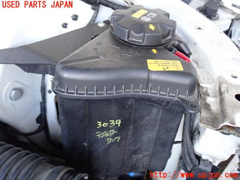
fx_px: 284
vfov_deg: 35.1
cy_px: 90
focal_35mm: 41
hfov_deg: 45.8
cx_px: 120
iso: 400
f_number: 2.8
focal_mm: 7.31
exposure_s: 1/40
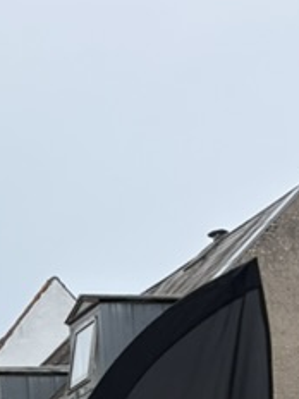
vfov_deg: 14.1
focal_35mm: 115
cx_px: -170
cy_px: 827
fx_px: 1324
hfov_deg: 12.2
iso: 50
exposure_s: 1/2208
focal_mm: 5.96
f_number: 1.6
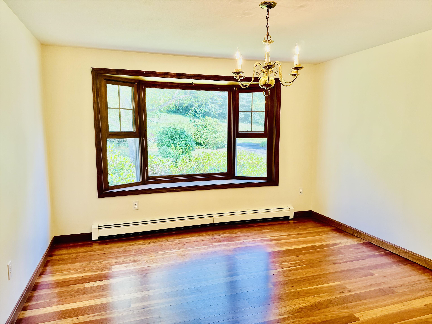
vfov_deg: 56.8
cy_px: 162
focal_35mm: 24
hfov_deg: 71.6
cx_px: 216
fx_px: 300
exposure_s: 1/224
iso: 125
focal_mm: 6.76
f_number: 1.78
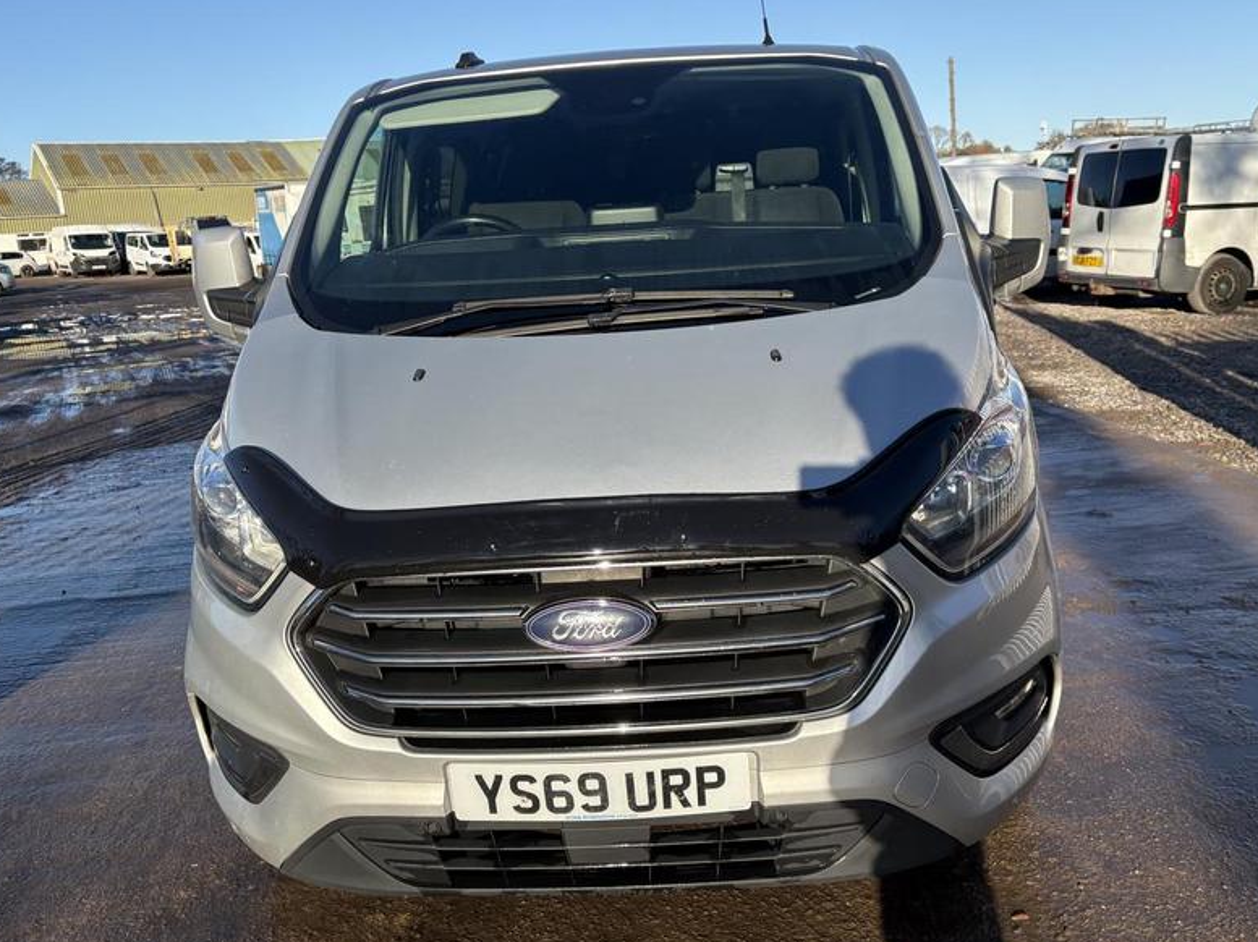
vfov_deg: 46.7
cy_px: 447
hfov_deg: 60.0
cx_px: 651
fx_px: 1090
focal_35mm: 30
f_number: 1.6
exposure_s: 1/2451
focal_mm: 5.96
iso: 50
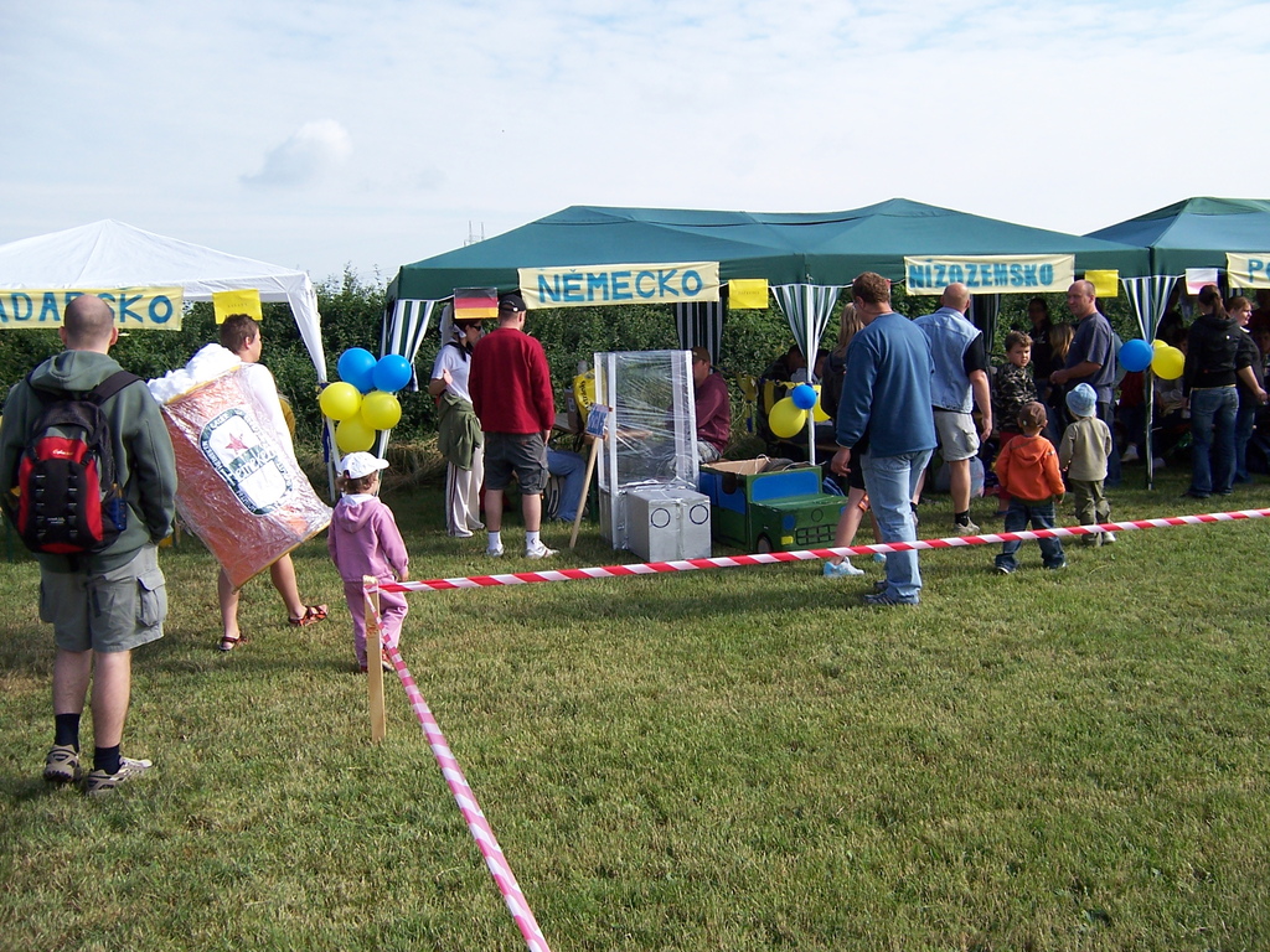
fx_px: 1211
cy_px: 476
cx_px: 635
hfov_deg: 55.4
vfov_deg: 42.9
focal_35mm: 33
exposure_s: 1/750
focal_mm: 5.5
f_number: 3.4
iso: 80
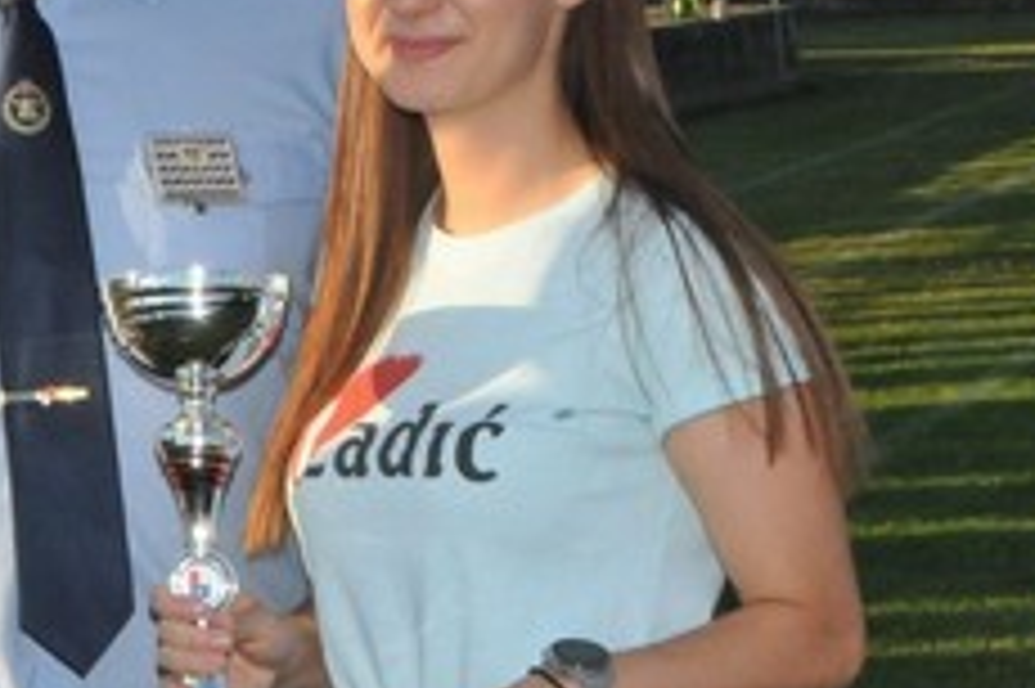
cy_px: 234
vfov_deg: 7.1
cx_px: 148
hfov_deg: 10.7
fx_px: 5521
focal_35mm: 192
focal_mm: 55
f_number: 22
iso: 1600
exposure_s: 1/250
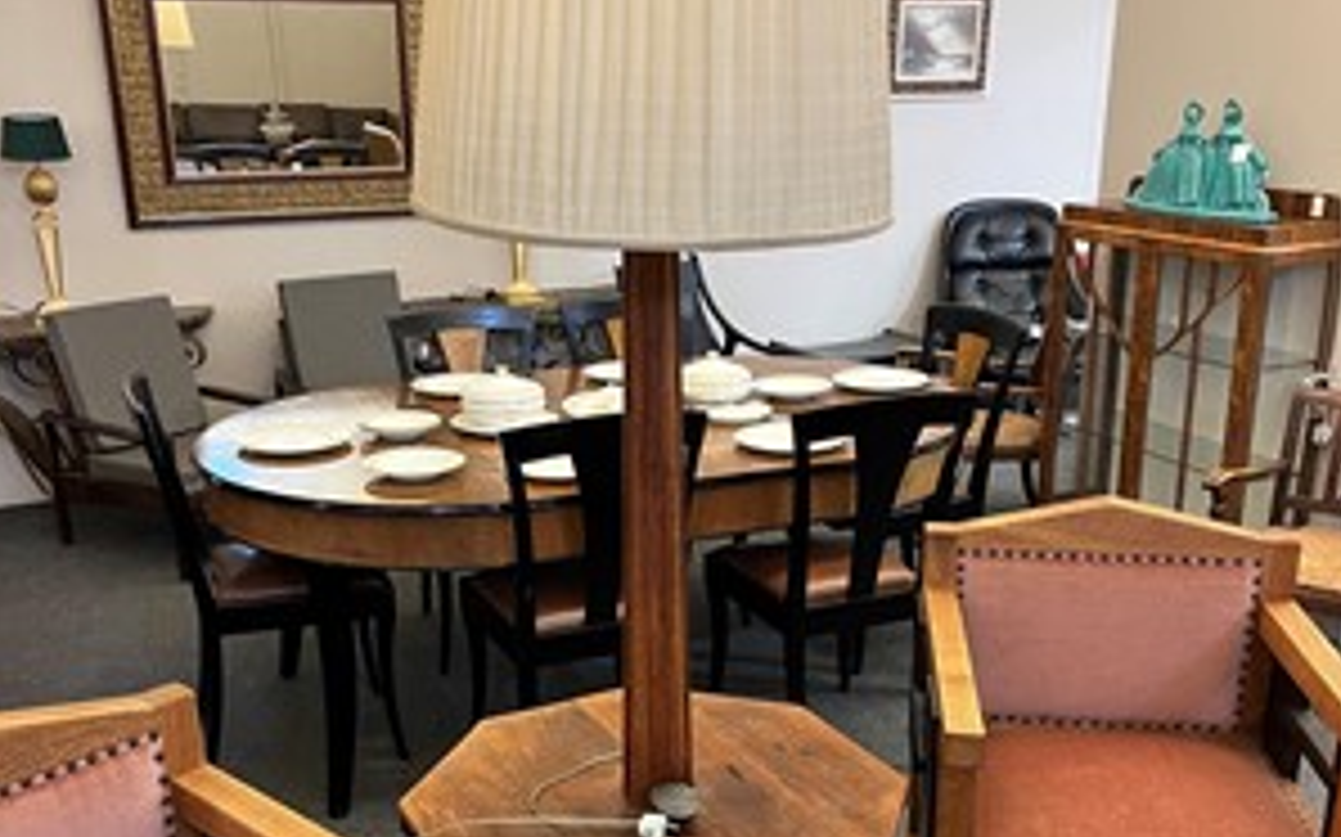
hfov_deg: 52.8
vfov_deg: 34.2
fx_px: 1352
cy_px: 531
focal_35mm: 37
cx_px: 670
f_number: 1.6
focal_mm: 5.1
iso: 250
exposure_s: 1/50
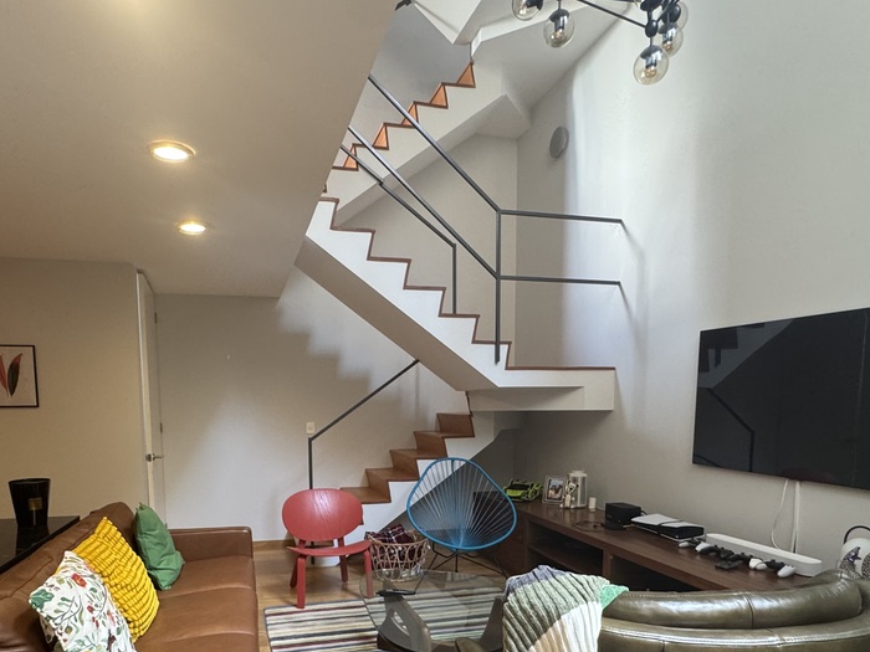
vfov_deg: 54.8
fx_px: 603
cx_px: 392
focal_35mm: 24
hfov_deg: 71.4
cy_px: 468
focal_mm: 2.22
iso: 250
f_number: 2.2
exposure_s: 1/47
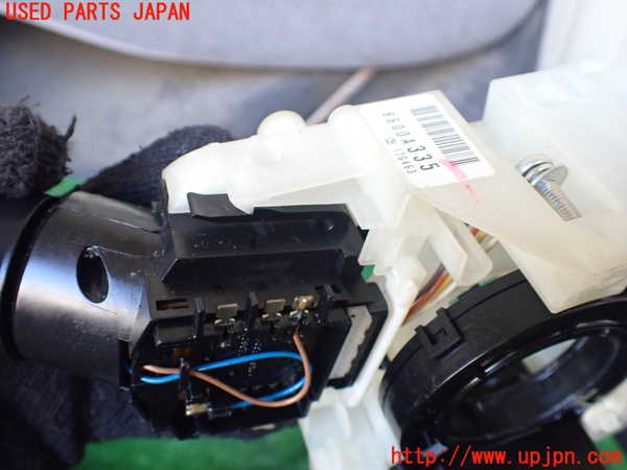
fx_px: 543
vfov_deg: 46.8
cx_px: 314
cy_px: 235
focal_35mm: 30
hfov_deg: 60.0
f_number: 2.3
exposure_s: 1/125
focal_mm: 5.4
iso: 500
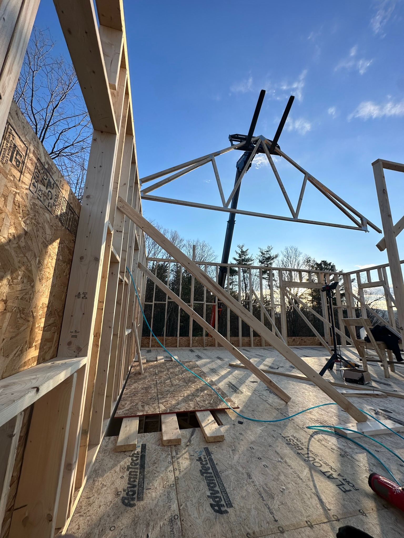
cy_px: 269
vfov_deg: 102.1
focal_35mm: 14
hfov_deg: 85.7
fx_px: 218
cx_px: 202
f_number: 2.2
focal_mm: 2.22
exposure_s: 1/1221
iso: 50
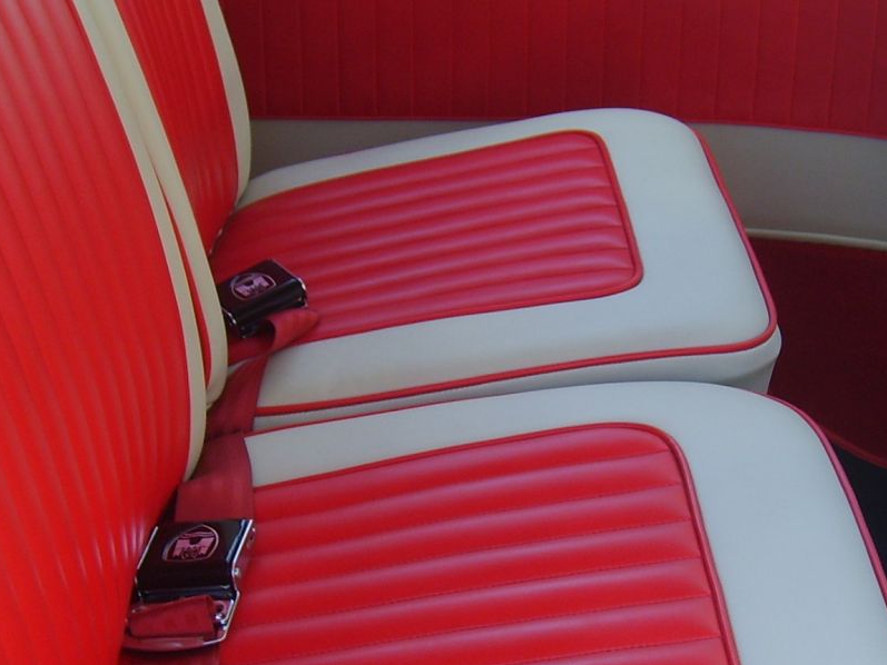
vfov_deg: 18.6
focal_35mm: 79
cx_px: 545
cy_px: 413
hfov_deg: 24.7
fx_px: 2025
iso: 50
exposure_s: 1/90
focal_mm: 5.8
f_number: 2.8
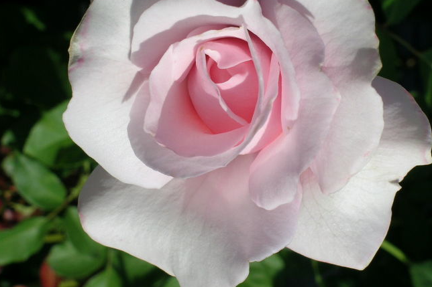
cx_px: 215
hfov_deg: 19.1
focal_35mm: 107
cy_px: 131
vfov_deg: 12.8
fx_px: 1284
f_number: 7
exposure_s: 1/270
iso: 50
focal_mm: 21.1
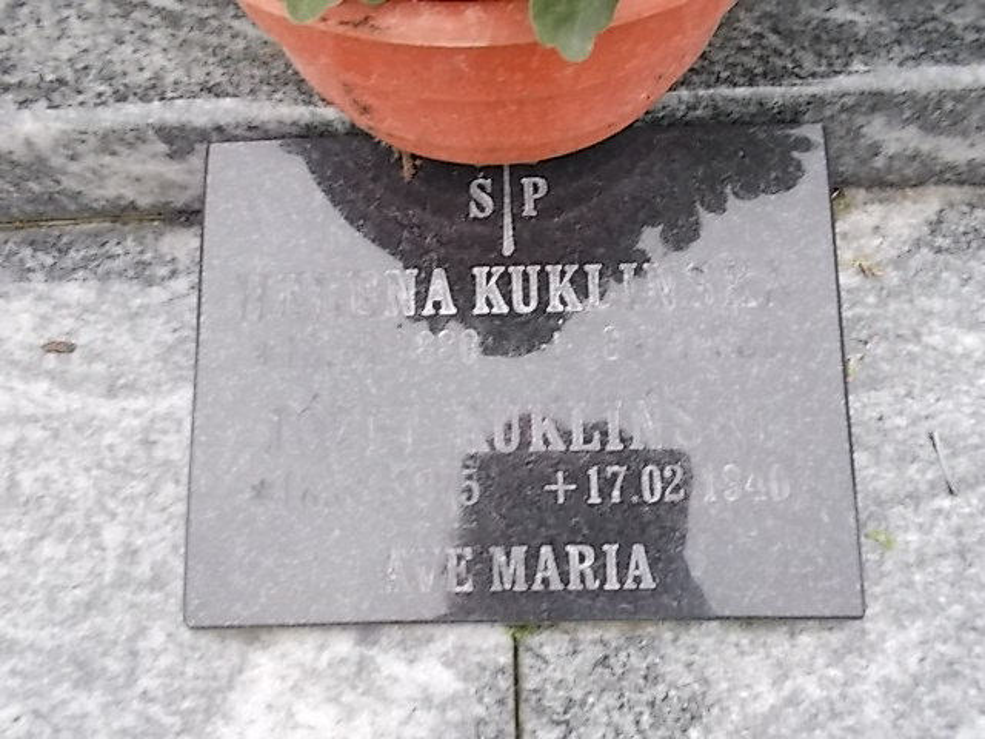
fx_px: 740
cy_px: 370
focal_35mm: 26
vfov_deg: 53.1
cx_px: 492
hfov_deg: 67.3
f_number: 3.2
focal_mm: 4.6
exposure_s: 1/25
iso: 180
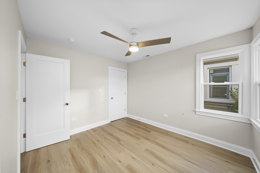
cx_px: 130
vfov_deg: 90.0
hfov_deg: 112.6
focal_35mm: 12
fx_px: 87
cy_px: 86
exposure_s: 1/4
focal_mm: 12
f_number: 18
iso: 640
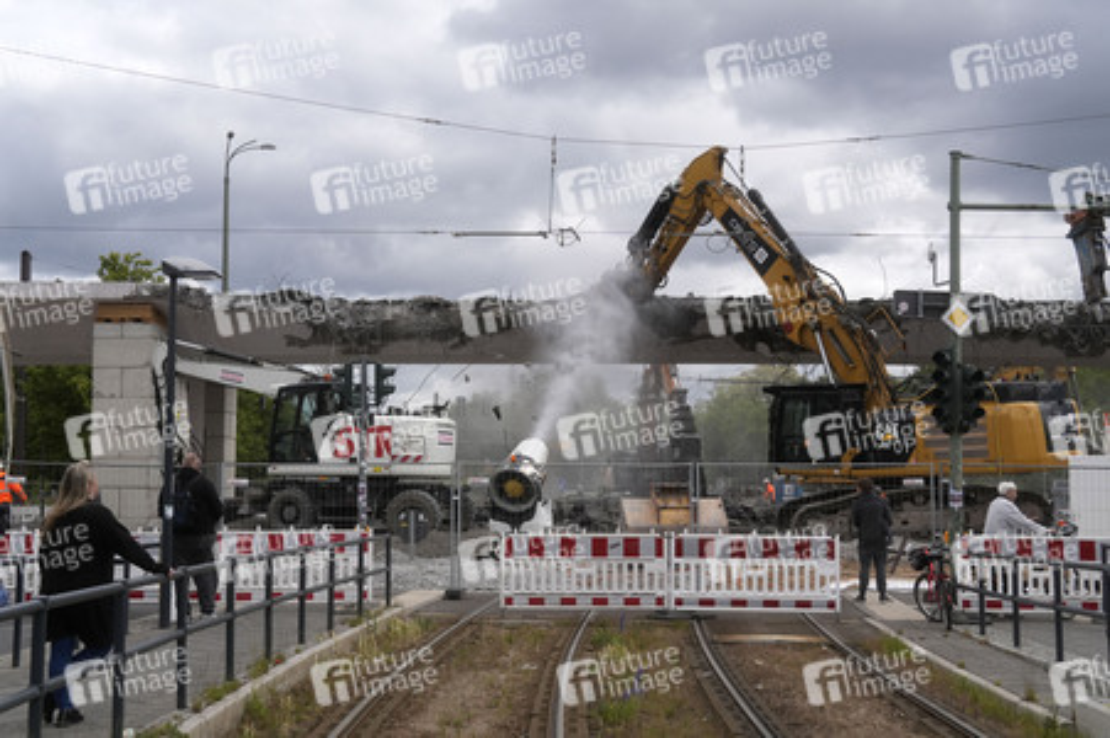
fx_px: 1386
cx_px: 555
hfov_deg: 43.6
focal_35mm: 45
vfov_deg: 29.8
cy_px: 369
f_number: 6.3
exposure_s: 1/2500
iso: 640
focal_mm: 30
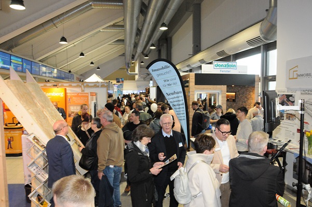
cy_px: 104
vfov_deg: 47.8
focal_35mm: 27
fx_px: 234
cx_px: 156
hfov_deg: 67.5
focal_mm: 18
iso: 3200
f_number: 10
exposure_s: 1/80
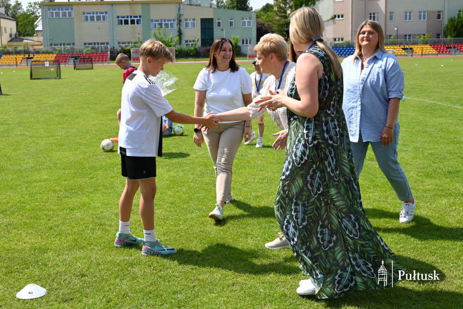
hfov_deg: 54.4
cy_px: 154
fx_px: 450
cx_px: 232
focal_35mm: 35
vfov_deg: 37.9
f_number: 6.3
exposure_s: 1/320
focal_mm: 35
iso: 100
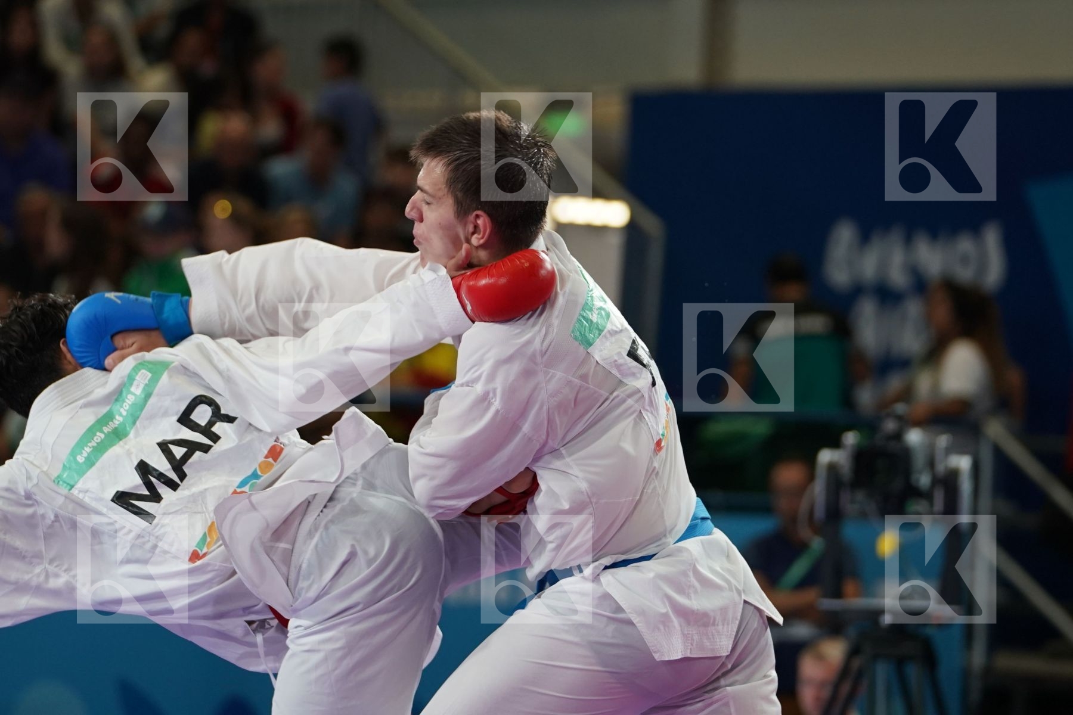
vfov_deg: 6.4
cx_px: 536
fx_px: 6348
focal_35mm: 213
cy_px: 358
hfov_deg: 9.7
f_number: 2.8
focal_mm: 142
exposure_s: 1/1000
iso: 1250
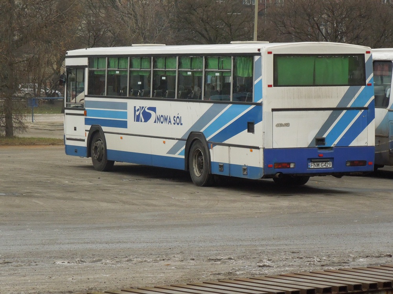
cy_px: 147
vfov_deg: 8.7
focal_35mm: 170
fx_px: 1930
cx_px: 196
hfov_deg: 11.6
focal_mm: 30.6
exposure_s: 1/200
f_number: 5
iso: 720
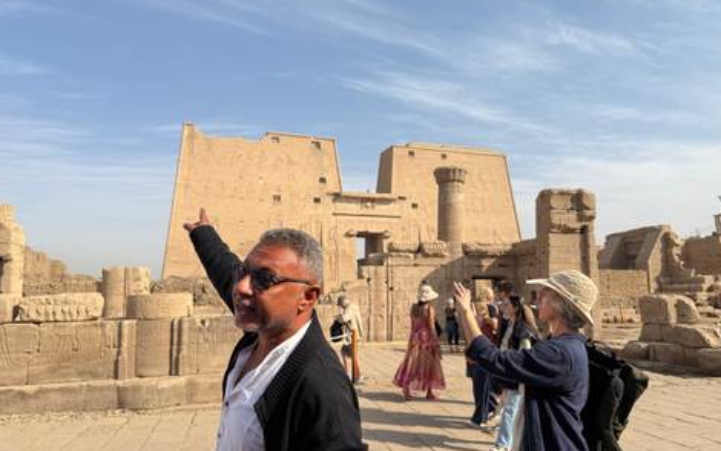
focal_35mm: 26
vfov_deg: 47.6
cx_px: 367
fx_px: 511
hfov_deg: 70.4
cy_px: 236
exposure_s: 1/5319
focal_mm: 6.76
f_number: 1.78
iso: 80
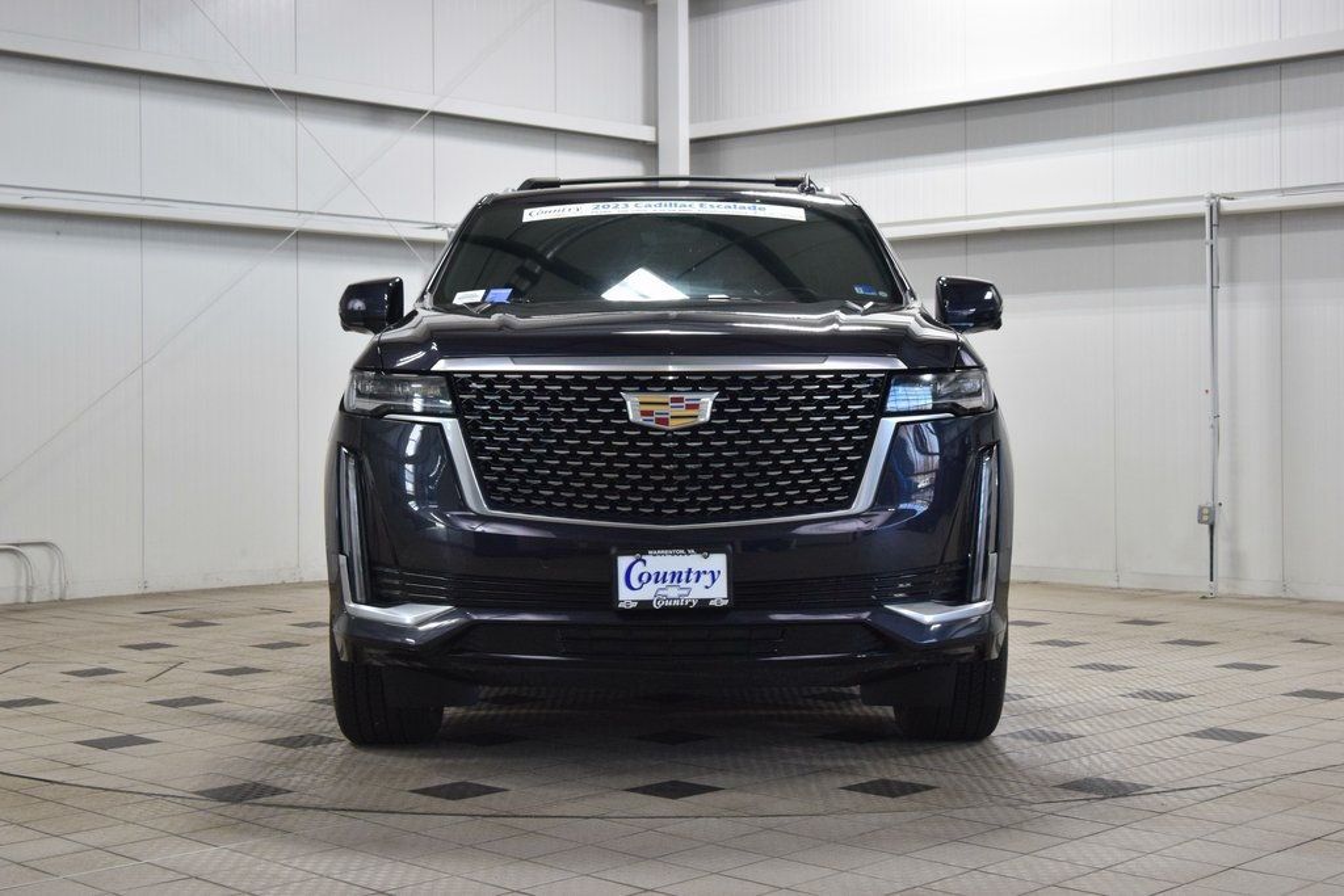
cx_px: 672
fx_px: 1960
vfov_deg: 25.8
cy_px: 448
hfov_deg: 37.8
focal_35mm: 52
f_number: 8
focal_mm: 35
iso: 1600
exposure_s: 1/60
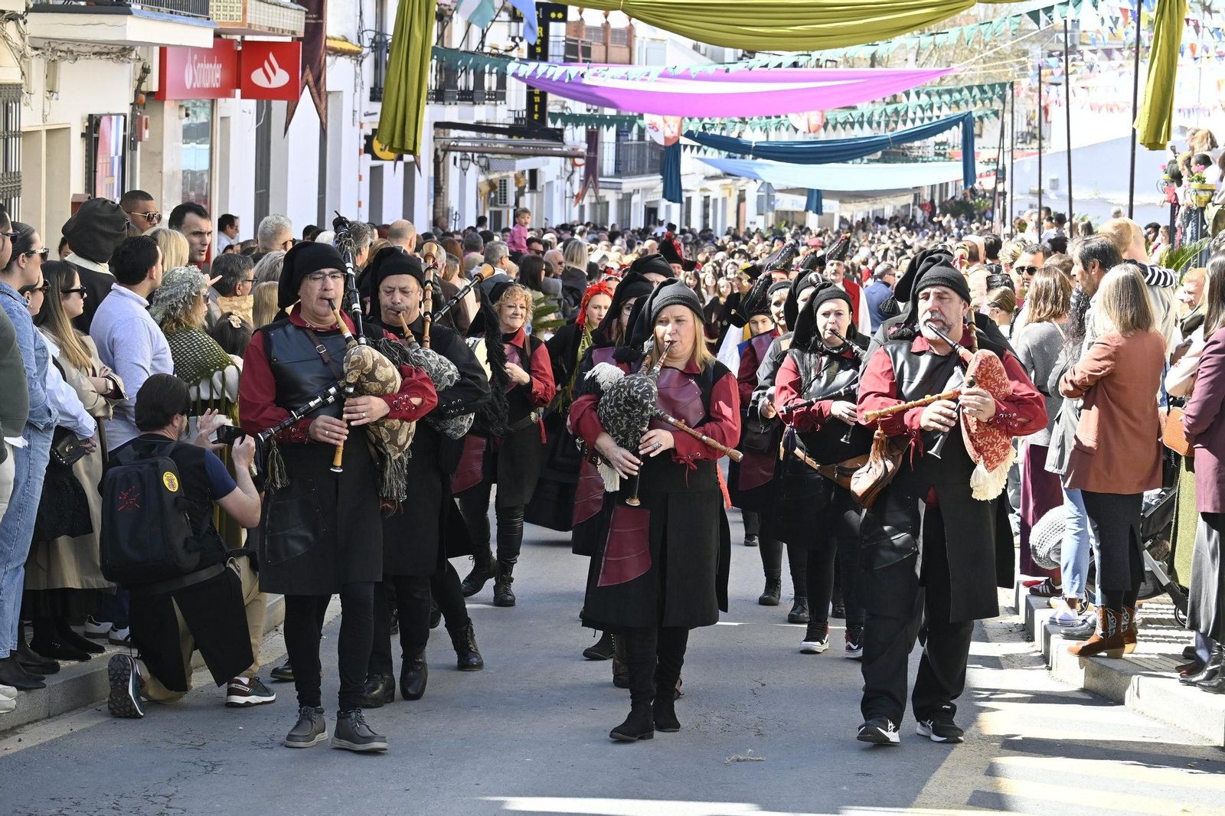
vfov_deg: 14.2
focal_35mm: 96
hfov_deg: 21.2
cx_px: 612
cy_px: 408
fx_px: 3266
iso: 320
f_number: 5.6
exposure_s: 1/400
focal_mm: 64
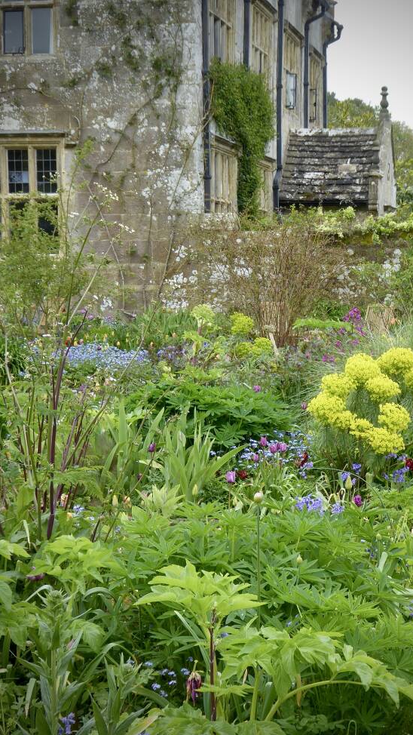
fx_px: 1596
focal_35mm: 82
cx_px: 263
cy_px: 368
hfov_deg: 14.7
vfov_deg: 25.9
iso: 80
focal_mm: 12.5
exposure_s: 1/80
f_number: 4.5
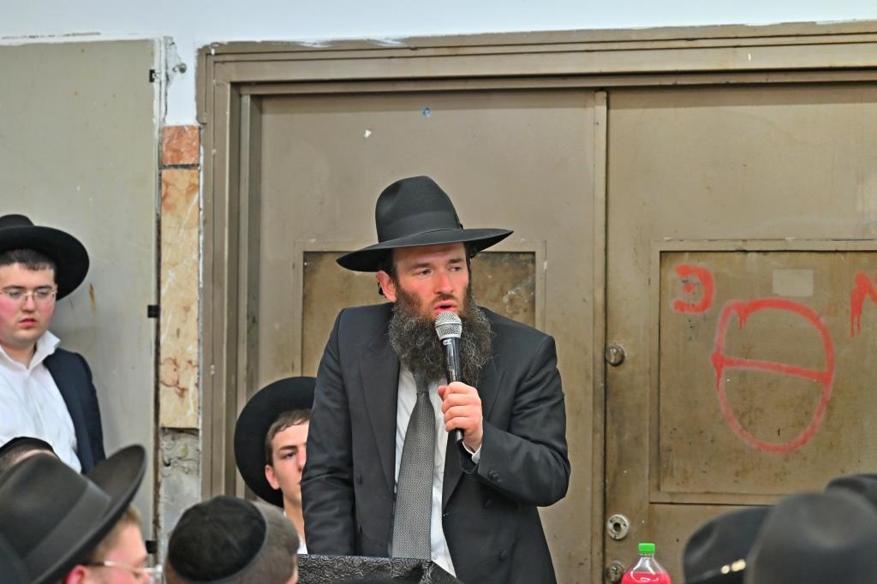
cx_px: 438
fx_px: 4383
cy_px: 292
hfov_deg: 11.4
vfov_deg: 7.6
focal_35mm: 180
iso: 640
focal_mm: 120
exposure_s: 1/200
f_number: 4
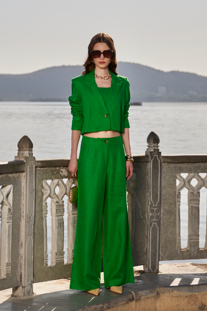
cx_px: 104
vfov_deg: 29.2
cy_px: 156
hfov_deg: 19.7
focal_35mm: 69
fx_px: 595
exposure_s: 1/3200
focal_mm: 46
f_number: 2.8
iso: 50
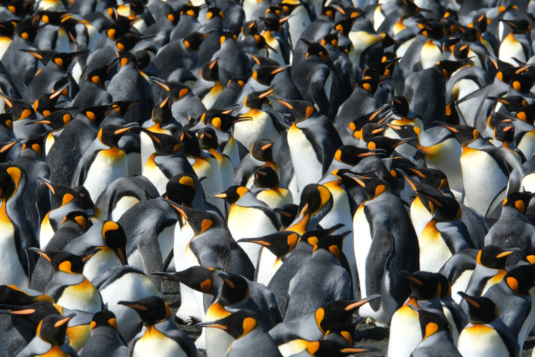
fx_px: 11563
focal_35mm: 778
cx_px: 205
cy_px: 185
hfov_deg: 2.7
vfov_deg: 1.8
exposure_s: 1/340
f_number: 18
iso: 800
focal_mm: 400
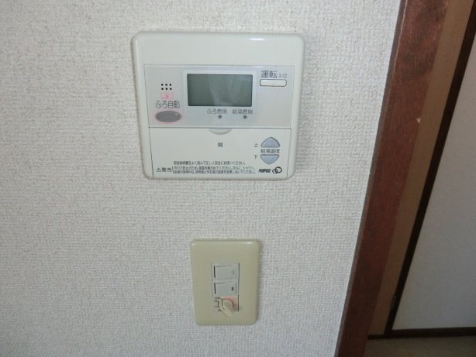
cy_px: 179
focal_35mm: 25
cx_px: 247
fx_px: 344
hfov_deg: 69.3
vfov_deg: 54.9
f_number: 3.2
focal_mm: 4.3
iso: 160
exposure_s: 1/60
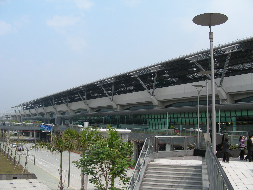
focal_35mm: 38
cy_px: 95
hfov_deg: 49.0
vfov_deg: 37.7
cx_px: 126
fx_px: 278
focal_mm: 6.3
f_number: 4
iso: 50
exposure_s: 1/484
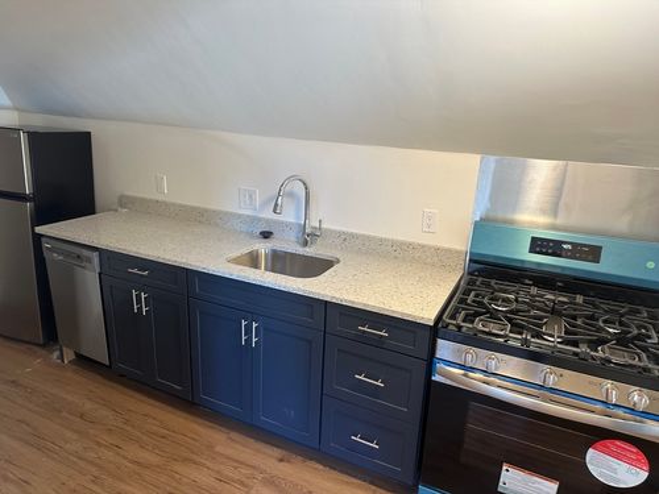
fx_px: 457
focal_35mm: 24
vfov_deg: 56.8
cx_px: 330
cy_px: 247
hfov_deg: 71.6
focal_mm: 6.86
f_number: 1.78
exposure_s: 1/60
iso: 160
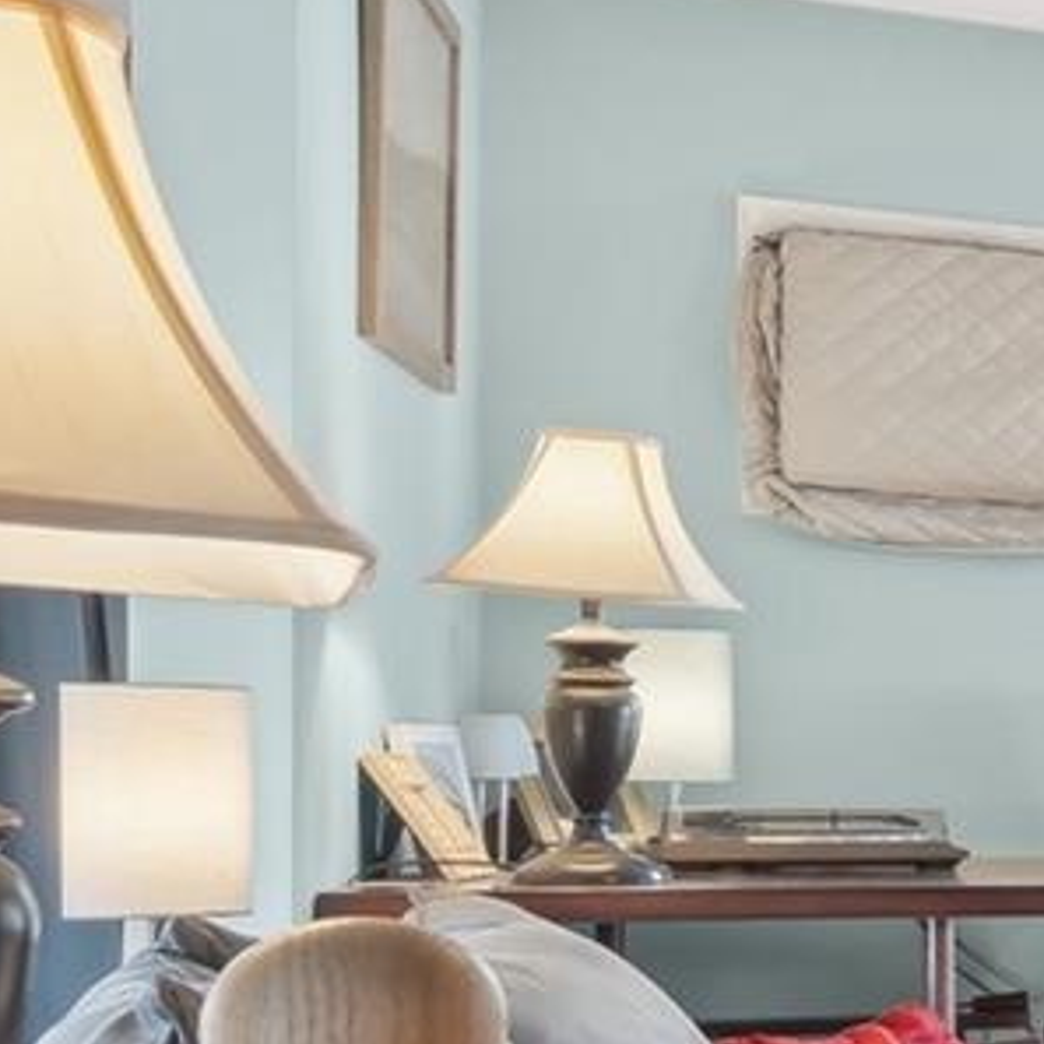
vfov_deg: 20.9
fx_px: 2798
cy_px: 803
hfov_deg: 11.3
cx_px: 3188
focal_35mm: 82
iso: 100
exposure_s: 1/2.5
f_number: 11
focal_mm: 14
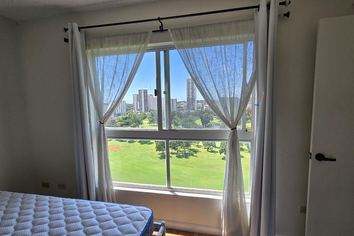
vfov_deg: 67.3
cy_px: 125
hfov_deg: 90.0
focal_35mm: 18
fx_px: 177
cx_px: 175
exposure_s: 1/467
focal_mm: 2.2
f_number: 2.2
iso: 50
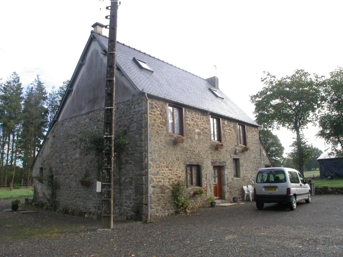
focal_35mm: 43
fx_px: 426
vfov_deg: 33.6
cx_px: 172
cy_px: 128
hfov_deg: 43.8
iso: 100
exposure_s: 1/151
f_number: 4.9
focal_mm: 8.9
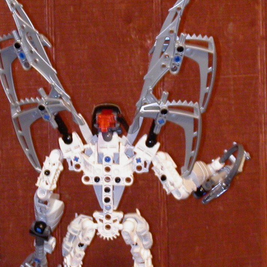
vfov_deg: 12.9
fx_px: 1178
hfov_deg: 12.9
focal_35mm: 135
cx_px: 126
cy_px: 147
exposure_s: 1
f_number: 3.7
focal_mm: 10.4
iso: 200
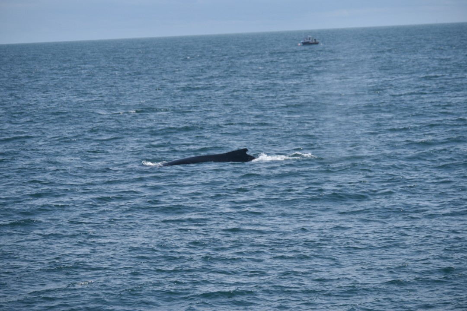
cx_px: 234
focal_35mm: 195
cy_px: 156
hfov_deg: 10.5
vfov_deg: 7.0
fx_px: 2529
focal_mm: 130
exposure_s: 1/1600
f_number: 5.6
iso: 200
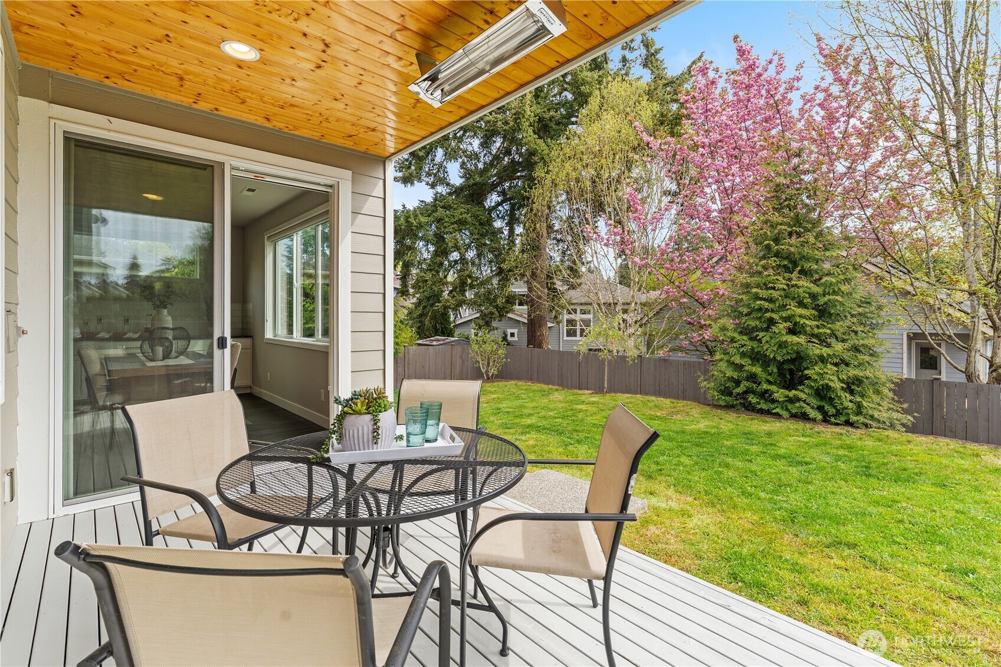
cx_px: 500
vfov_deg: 73.7
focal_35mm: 16
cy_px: 334
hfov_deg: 96.7
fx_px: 445
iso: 100
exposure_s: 1/15
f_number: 8
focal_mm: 16
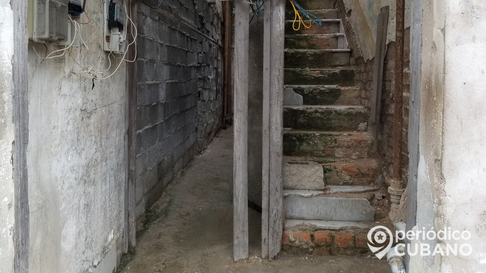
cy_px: 92
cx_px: 242
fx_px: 374
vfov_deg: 39.7
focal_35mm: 29
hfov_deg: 66.1
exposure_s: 1/120
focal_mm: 4.25
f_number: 1.7
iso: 100
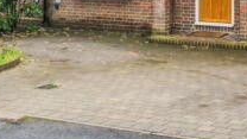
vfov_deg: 13.7
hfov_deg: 26.0
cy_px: -108
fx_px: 517
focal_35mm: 79
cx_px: 224
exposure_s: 1/80
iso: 320
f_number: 8
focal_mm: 24
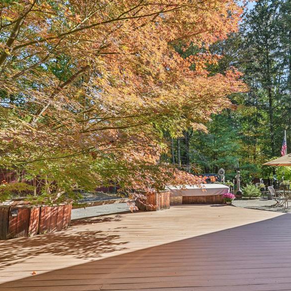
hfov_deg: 64.0
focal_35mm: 24
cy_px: 169
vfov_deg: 64.6
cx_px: 183
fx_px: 228
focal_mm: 16
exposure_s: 1/50
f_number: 8
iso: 100
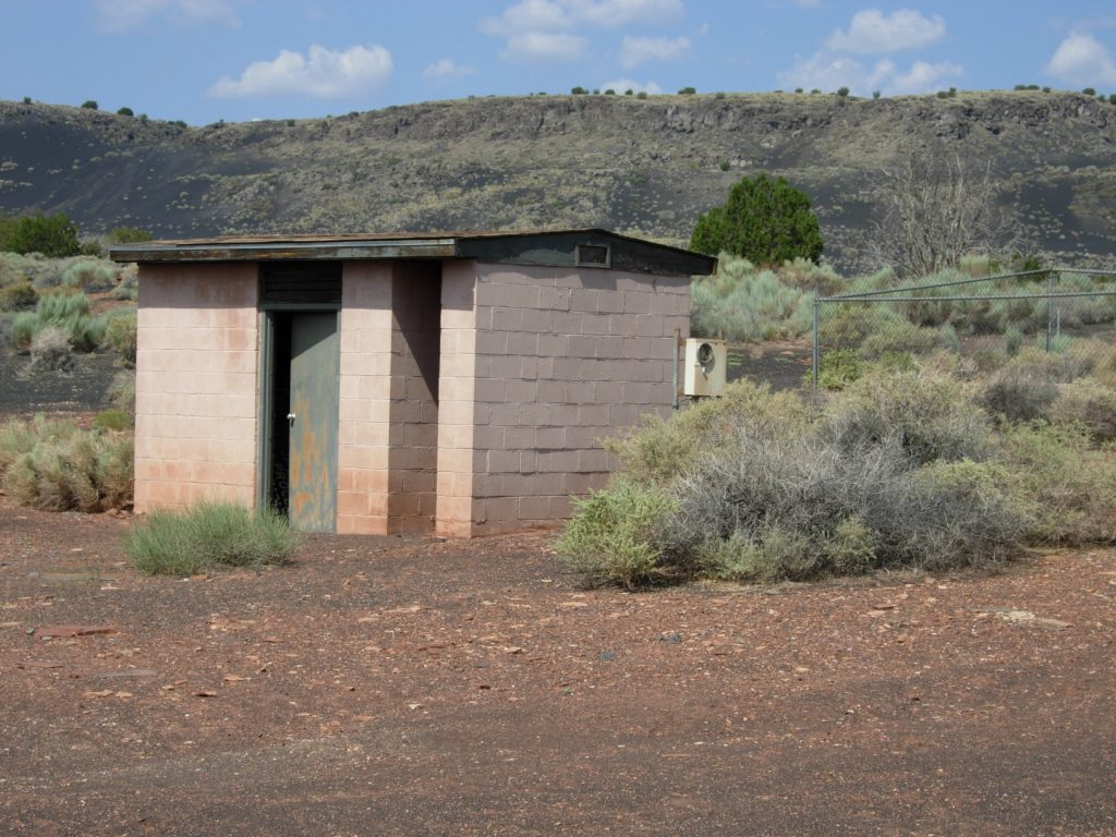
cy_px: 418
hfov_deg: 22.0
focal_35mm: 89
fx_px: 2869
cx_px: 558
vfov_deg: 16.6
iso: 50
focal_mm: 18.6
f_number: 6
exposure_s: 1/406
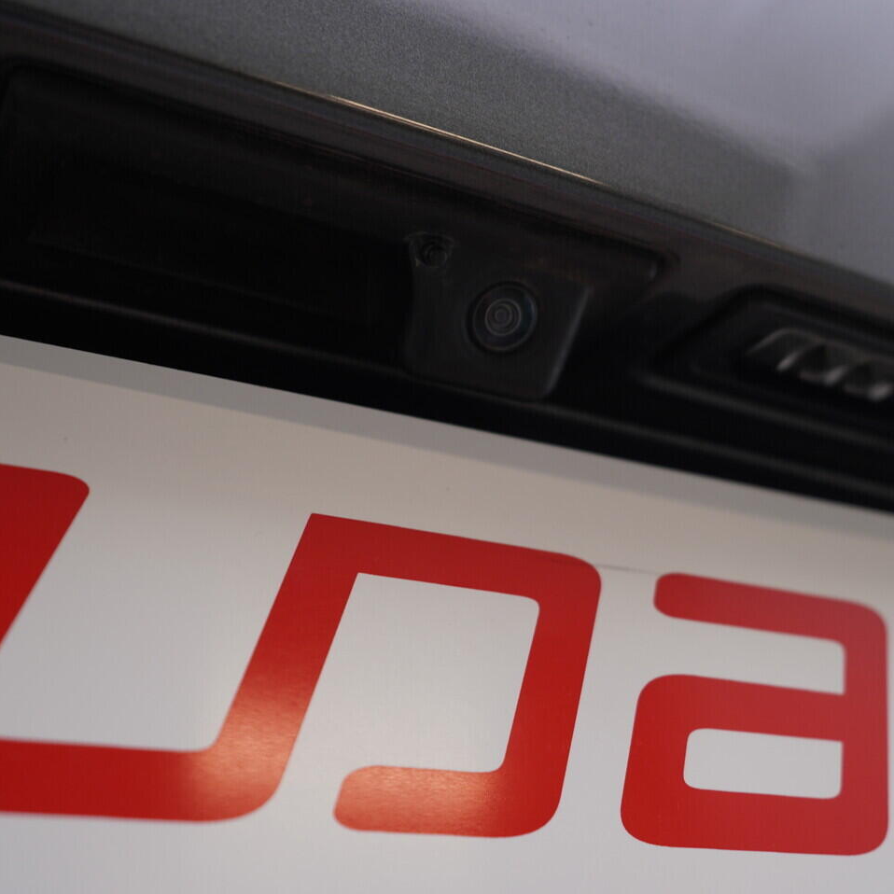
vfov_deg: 36.8
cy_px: 447
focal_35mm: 46
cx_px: 491
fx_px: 1344
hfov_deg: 36.8
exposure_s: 1/60
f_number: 3.5
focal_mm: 24
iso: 125
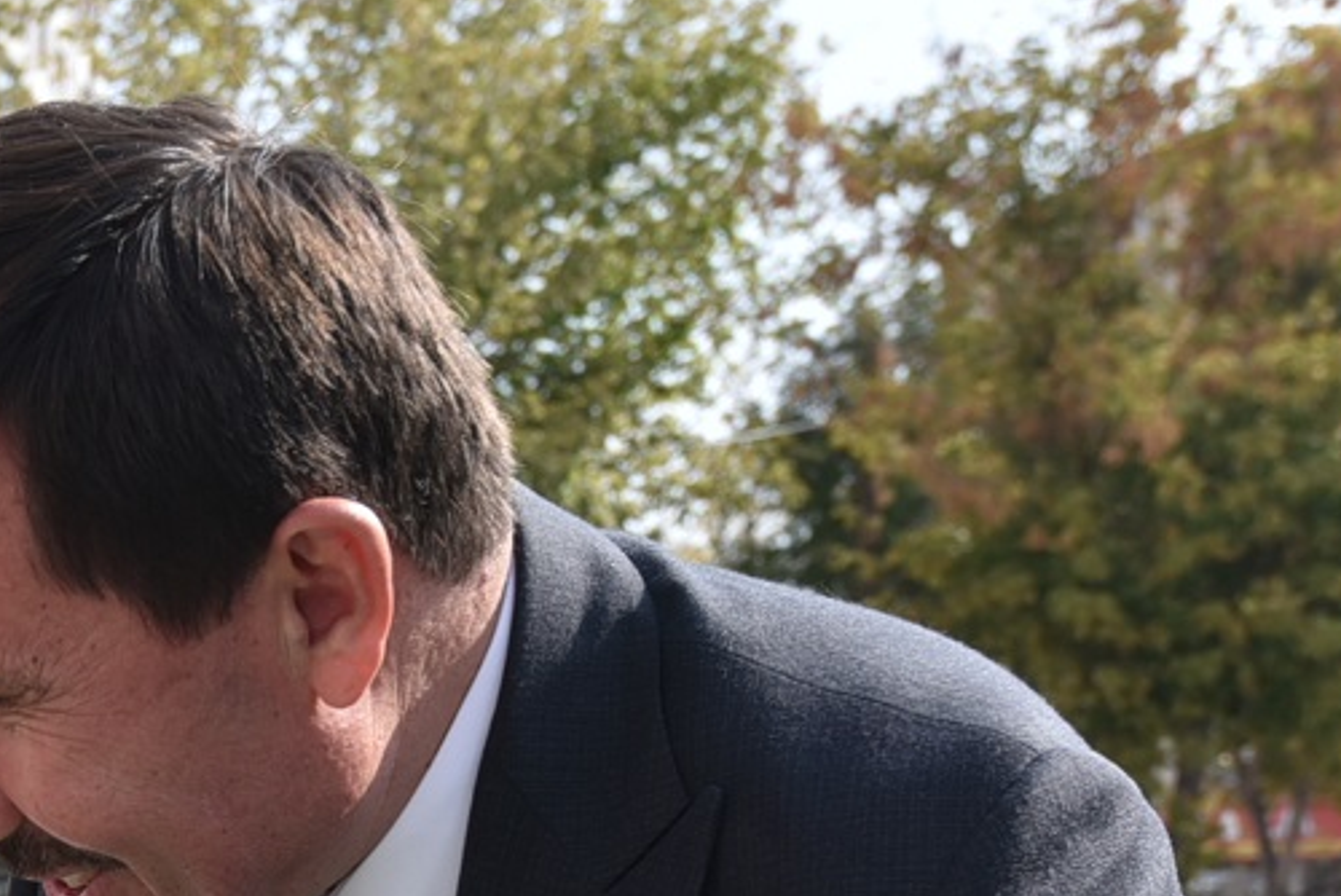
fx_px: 3242
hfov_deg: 21.4
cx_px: -341
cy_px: 1321
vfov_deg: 14.7
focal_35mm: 87
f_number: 6.3
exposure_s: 1/320
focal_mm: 29
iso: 100
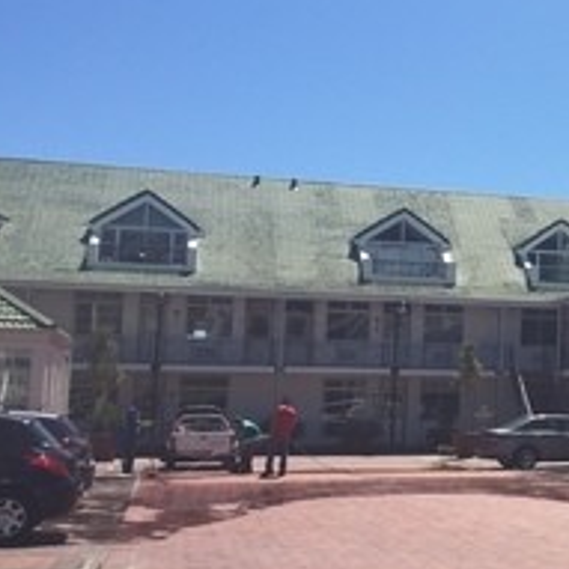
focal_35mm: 67
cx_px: 718
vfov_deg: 25.7
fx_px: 1246
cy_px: 296
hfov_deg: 23.1
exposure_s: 1/2475
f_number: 2.2
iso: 32
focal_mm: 4.15
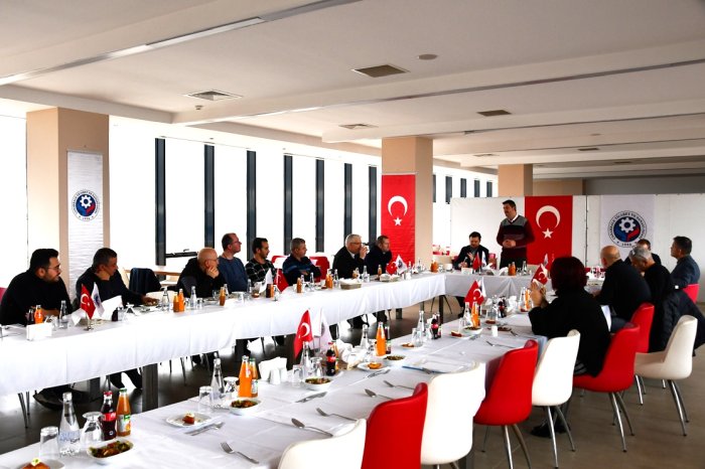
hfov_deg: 57.2
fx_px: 646
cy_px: 234
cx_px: 352
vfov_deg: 39.9
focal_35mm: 33
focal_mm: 22
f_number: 5
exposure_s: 1/250
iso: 400
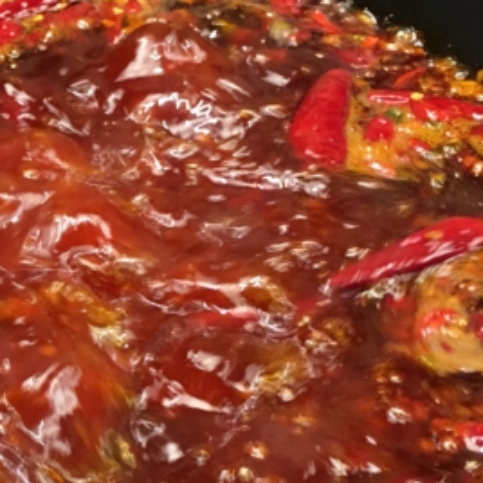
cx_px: -137
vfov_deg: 17.6
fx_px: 1547
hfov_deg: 16.8
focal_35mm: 98
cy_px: 391
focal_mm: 4.15
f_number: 2.2
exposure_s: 1/17
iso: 50
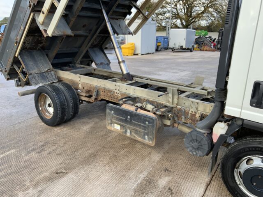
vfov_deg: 48.2
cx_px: 132
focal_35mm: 29
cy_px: 98
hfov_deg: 61.7
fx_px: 220
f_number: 1.8
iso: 16
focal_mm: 3
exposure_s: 1/217
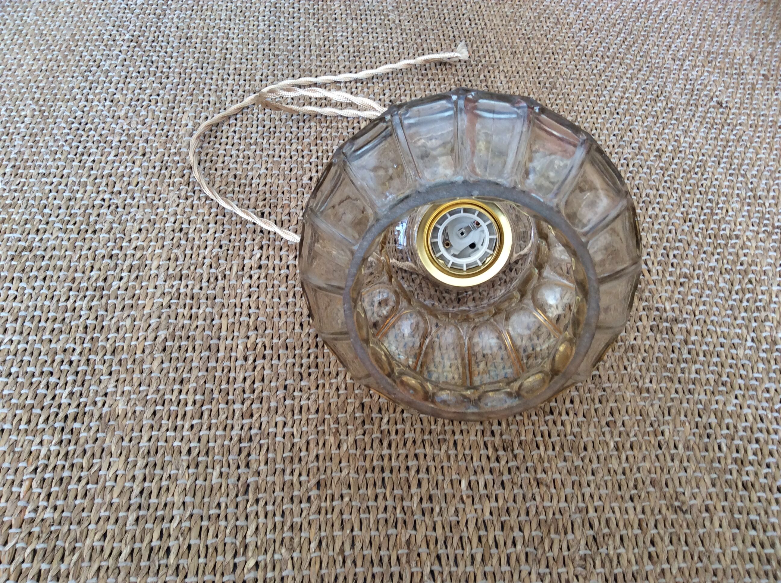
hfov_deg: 56.9
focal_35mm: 32
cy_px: 292
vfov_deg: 44.1
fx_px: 721
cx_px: 390
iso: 50
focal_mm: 3.3
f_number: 2.4
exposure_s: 1/24
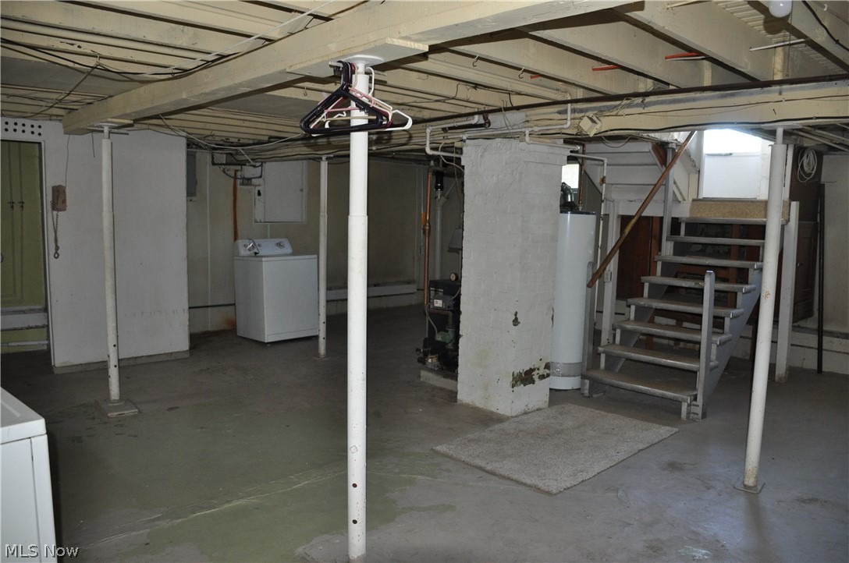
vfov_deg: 47.8
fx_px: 636
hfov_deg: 67.5
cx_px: 424
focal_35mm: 27
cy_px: 282
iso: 800
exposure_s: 1/60
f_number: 3.5
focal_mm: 18
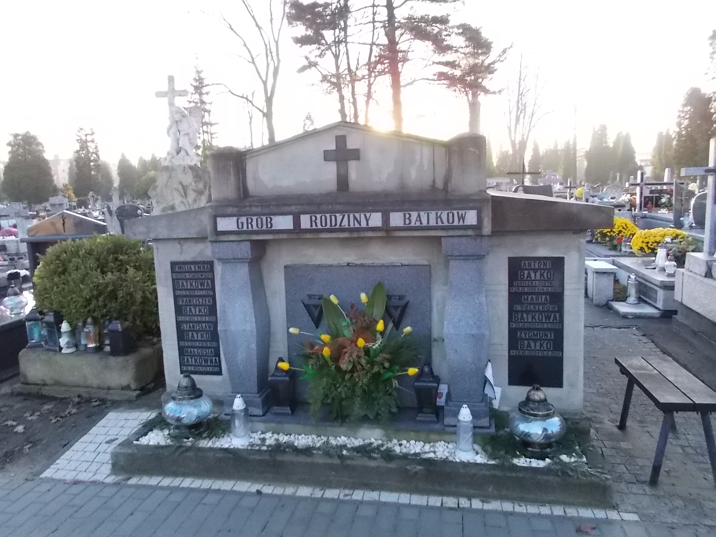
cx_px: 358
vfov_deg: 53.1
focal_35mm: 26
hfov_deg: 67.3
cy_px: 268
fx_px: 538
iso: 400
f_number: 3.2
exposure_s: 1/250
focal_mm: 4.6
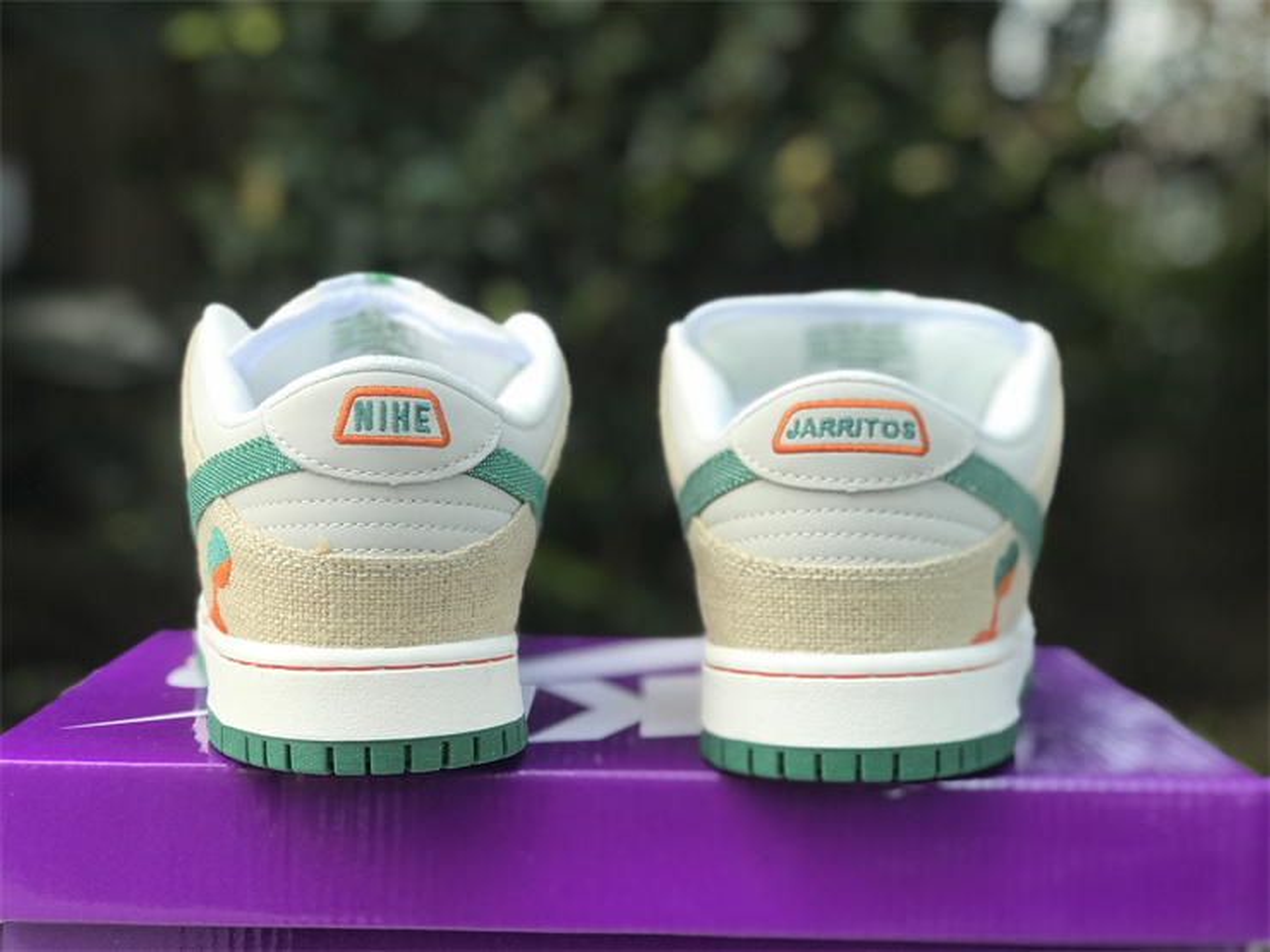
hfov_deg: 33.8
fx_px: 2091
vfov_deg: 25.7
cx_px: 635
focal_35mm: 57
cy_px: 476
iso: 32
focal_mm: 6.6
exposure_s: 1/100
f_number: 2.8
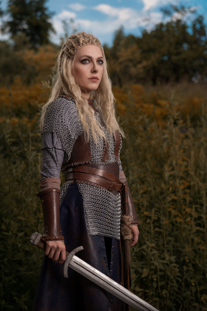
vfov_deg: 42.7
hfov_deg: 29.3
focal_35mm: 46
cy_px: 156
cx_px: 104
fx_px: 397
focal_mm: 46
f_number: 2.8
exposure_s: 1/400
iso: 80
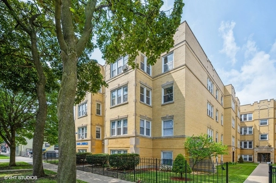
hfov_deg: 96.8
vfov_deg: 73.6
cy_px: 92
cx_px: 138
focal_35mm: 16
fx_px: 123
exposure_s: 1/350
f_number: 8
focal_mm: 16
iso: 200
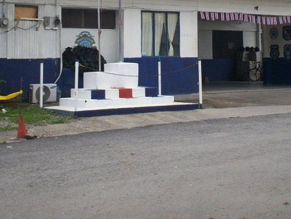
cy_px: -4
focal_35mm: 74
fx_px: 622
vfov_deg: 19.3
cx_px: 161
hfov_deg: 26.3
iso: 100
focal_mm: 6
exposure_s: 1/179
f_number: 4.5
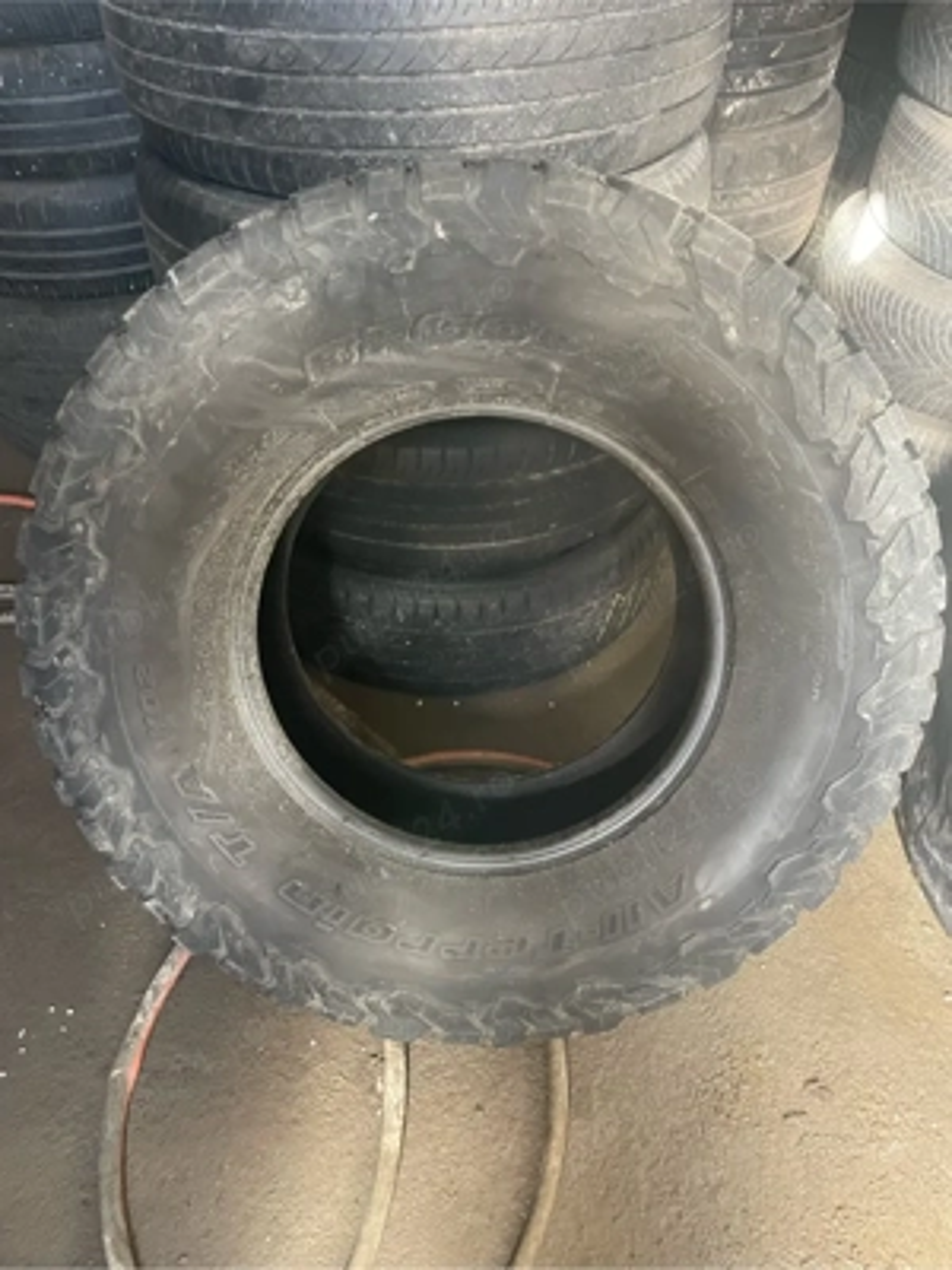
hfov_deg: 53.1
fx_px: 953
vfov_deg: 67.3
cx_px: 476
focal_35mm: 26
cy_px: 635
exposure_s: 1/40
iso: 500
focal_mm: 4.2
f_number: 1.6
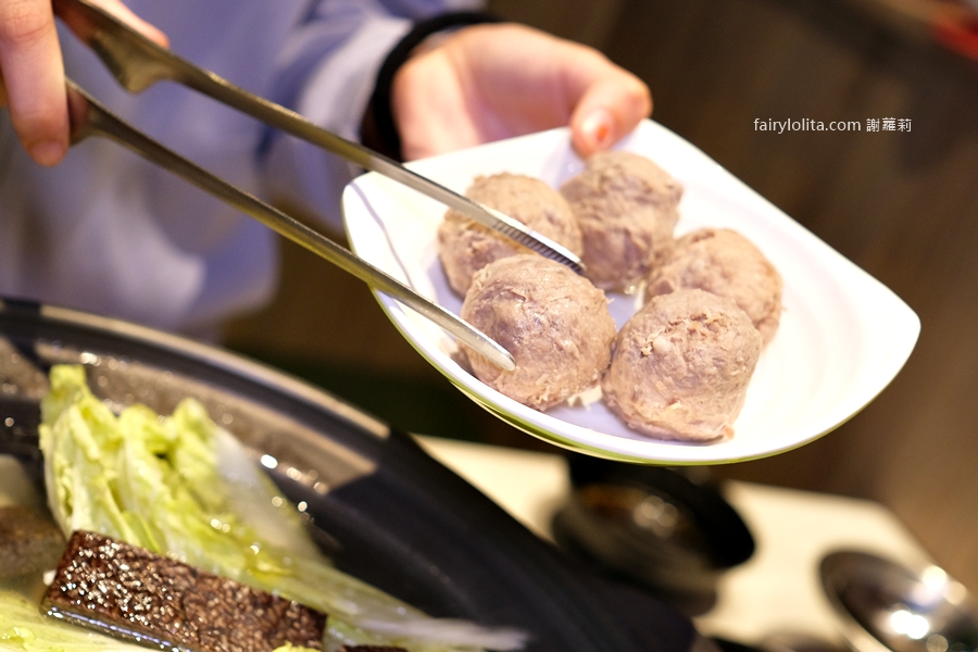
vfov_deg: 37.9
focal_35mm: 35
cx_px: 489
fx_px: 951
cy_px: 326
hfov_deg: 54.4
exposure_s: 1/120
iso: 1000
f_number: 2.8
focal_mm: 23
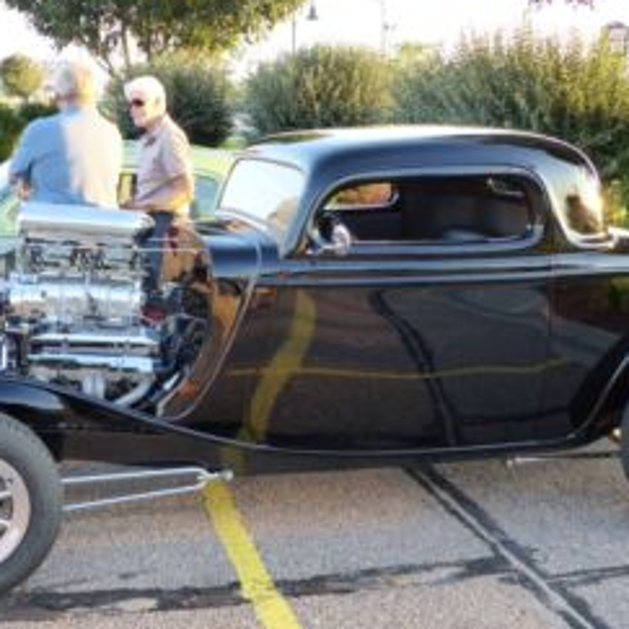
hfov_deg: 33.4
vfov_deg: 33.4
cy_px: 352
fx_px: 1048
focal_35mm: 51
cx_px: 298
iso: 250
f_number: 2.8
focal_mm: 6.2
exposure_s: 1/100
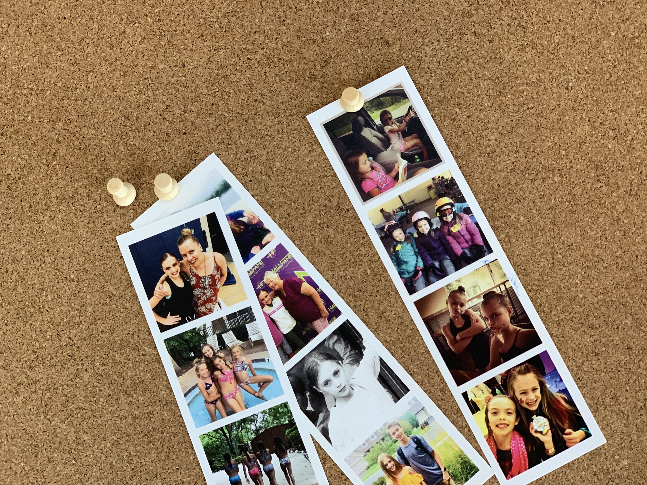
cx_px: 324
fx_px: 972
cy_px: 242
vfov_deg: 28.0
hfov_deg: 36.8
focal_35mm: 52
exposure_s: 1/95
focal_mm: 6
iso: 125
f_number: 2.4
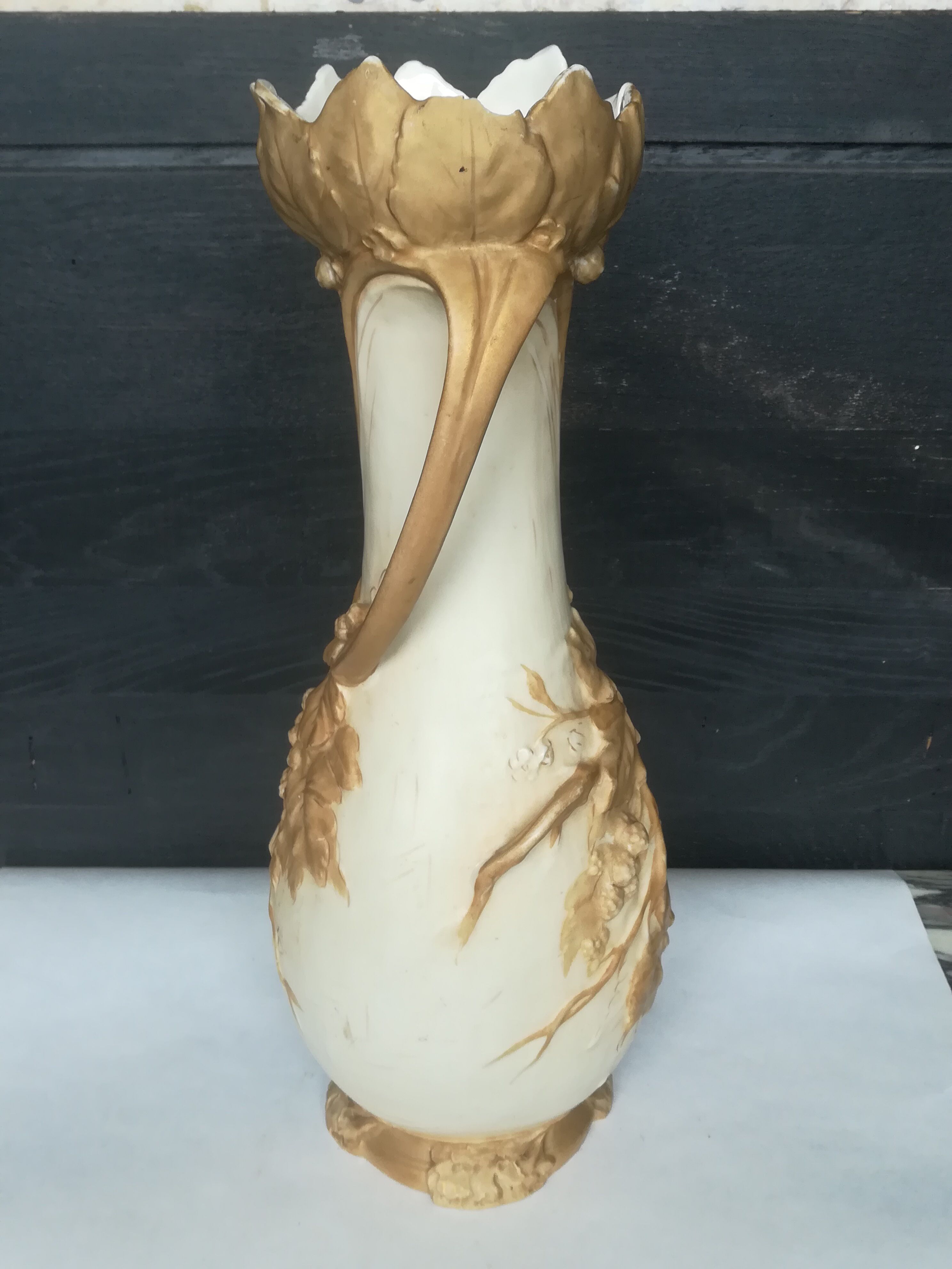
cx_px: 476
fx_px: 1210
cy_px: 634
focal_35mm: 33
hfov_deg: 42.9
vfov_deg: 55.4
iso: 100
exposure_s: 1/33.3
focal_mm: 3.83
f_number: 2.2
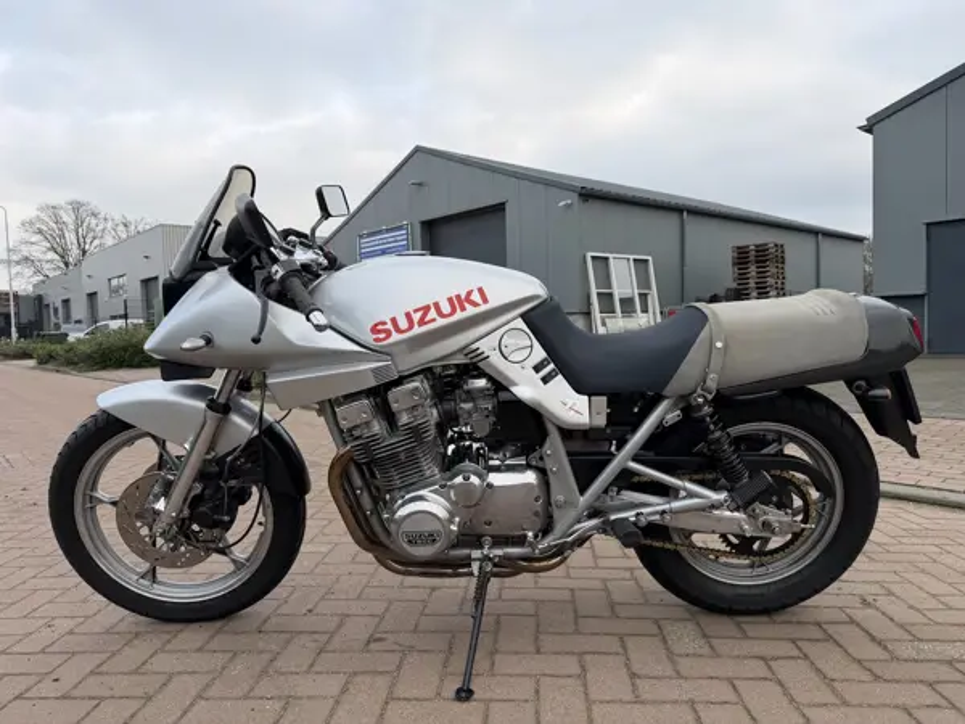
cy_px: 362
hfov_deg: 71.6
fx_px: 669
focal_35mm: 24
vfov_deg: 56.8
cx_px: 482
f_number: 1.78
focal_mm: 6.76
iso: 80
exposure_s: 1/695
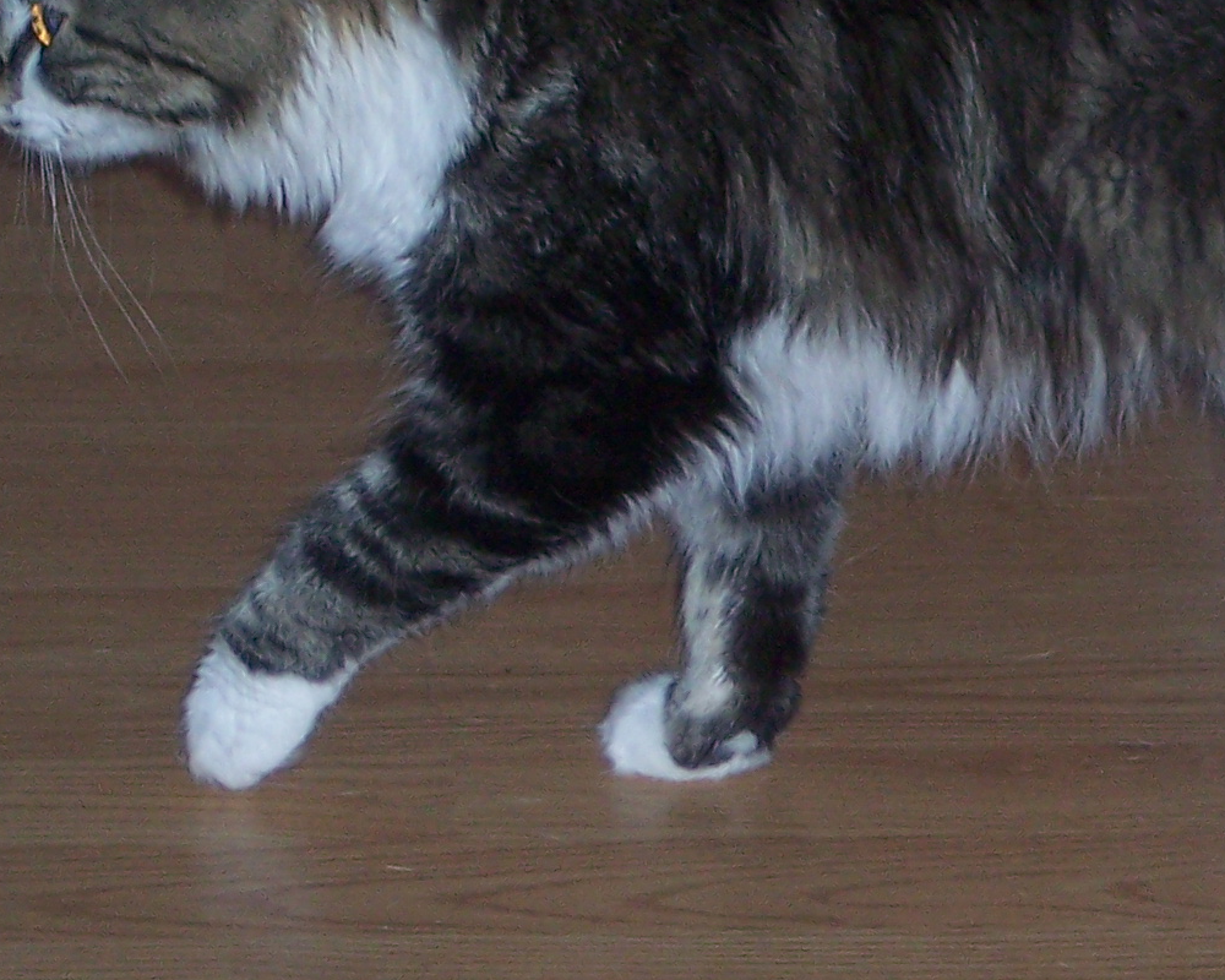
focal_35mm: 290
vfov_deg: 5.3
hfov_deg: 6.6
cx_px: 1461
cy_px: 316
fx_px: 10514
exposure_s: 1/125
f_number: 4.8
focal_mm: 21.3
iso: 140
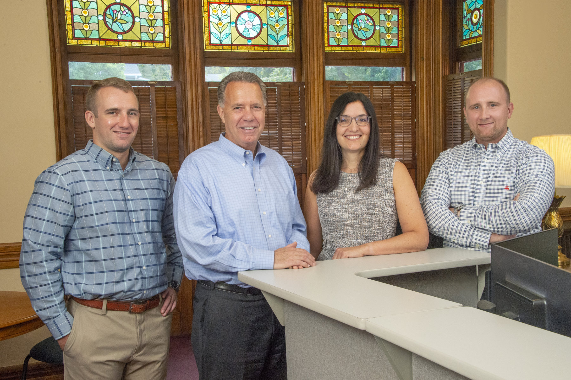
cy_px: 190
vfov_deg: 28.1
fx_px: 761
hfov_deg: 41.1
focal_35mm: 48
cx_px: 286
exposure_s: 1/125
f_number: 18
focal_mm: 48
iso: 3200
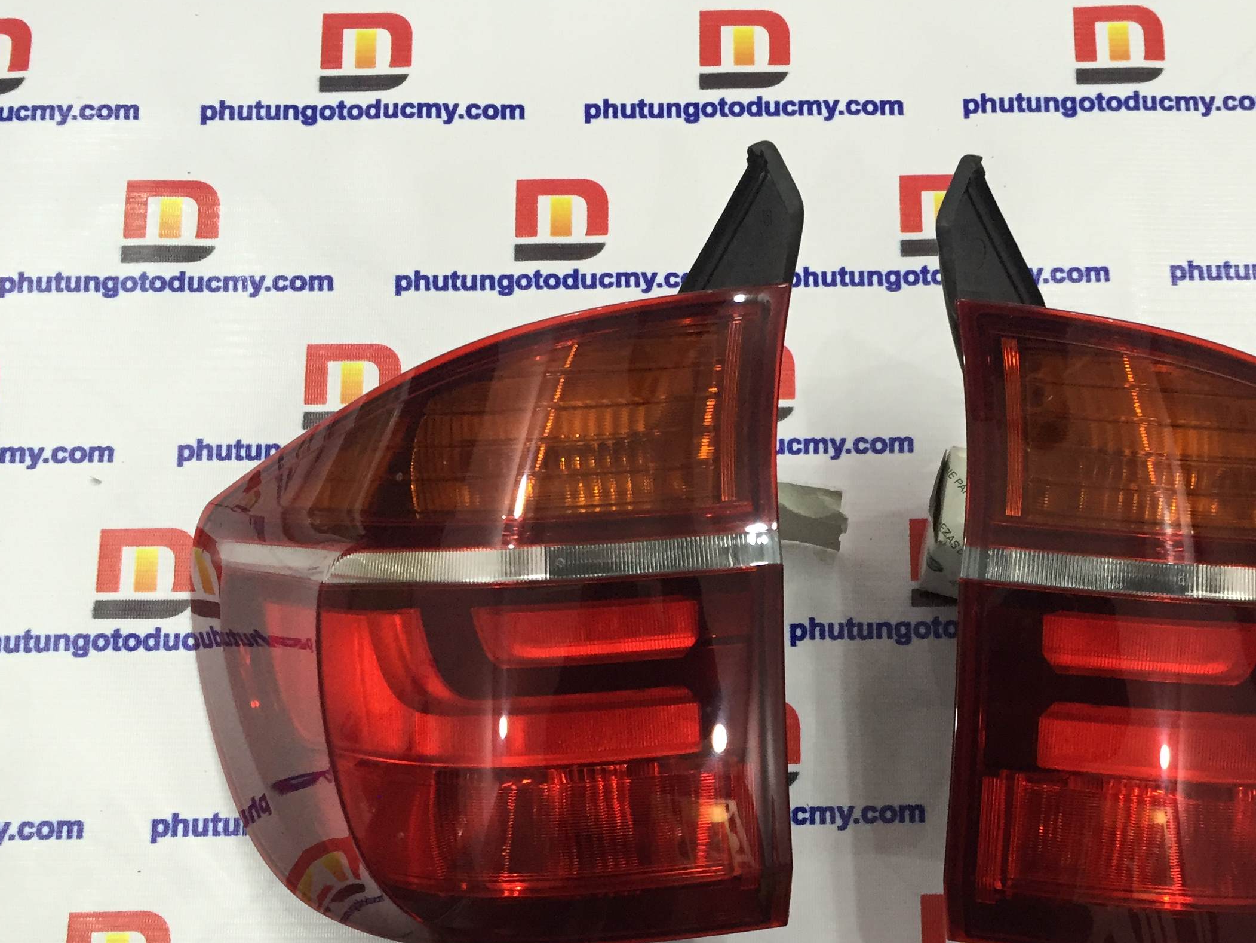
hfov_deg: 41.4
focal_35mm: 45
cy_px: 714
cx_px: 855
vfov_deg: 31.6
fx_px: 1633
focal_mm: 4.15
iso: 100
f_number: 2.2
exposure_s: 1/30
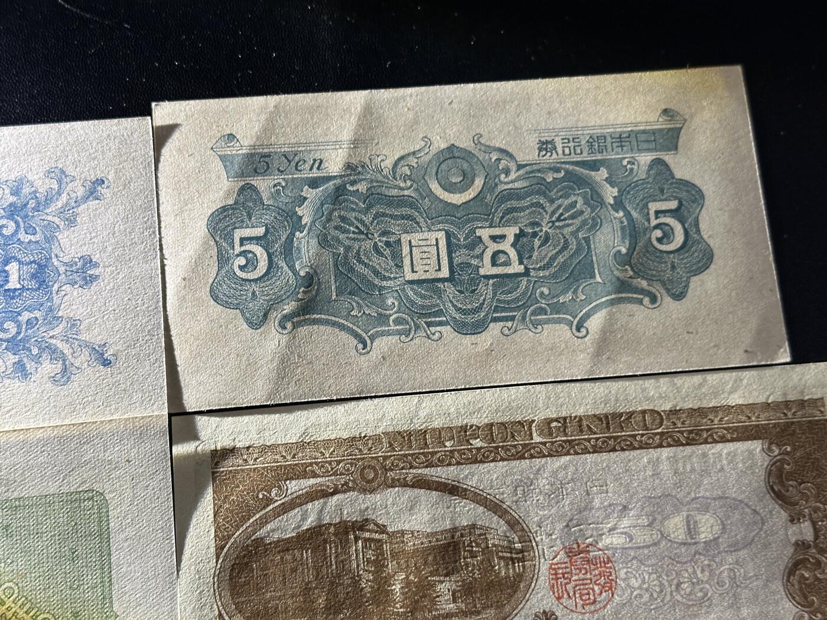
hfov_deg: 39.7
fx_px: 1147
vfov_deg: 30.3
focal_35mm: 48
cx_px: 414
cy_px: 310
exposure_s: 1/33
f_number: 1.78
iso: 200
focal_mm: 6.86
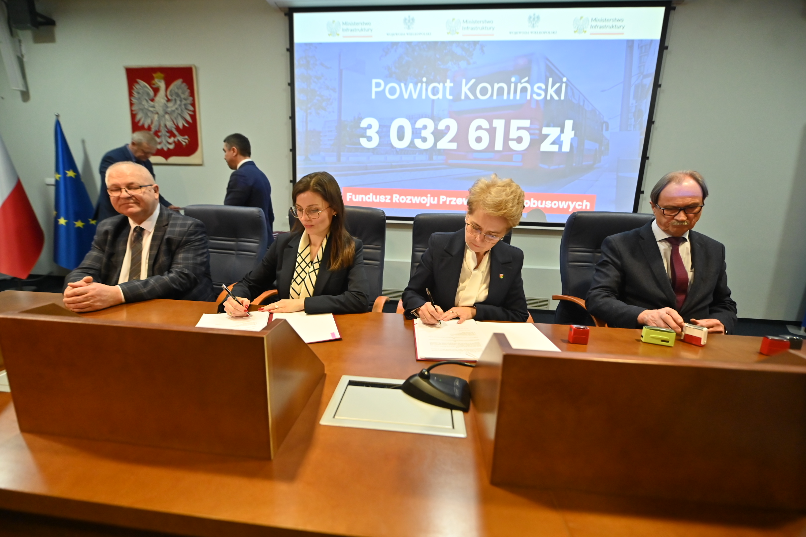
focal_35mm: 14
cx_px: 403
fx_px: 313
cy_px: 268
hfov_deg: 104.3
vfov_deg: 81.2
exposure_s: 1/400
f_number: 2.8
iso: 2800
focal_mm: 14
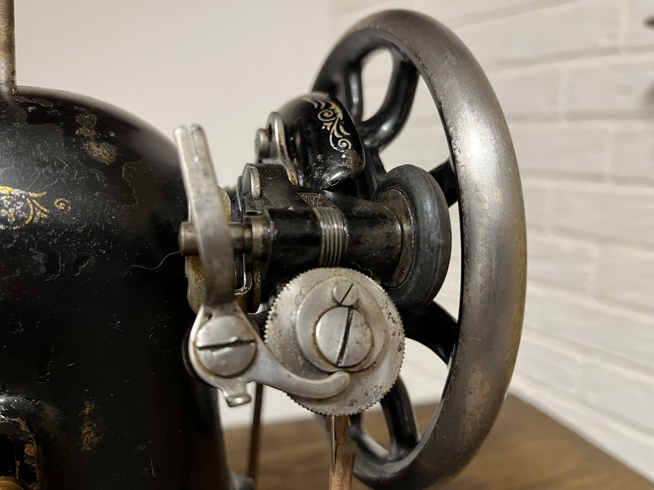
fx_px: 491
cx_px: 327
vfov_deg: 53.1
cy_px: 245
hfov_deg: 67.3
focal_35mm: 26
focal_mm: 5.1
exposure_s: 1/50
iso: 320
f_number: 1.6
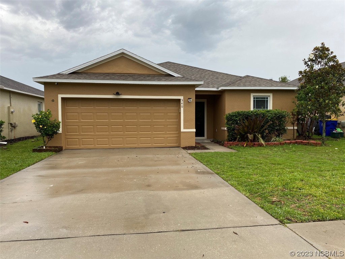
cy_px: 130
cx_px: 172
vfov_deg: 53.1
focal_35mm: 26
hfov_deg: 67.3
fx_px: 259
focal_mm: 4.25
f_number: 1.8
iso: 32
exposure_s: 1/404
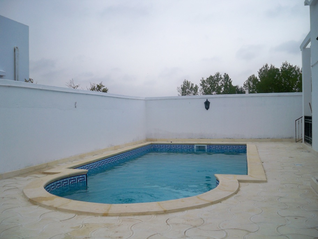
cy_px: 120
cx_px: 159
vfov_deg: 40.7
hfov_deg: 52.6
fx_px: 322
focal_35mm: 35
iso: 80
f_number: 3.1
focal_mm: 6.3
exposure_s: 1/200
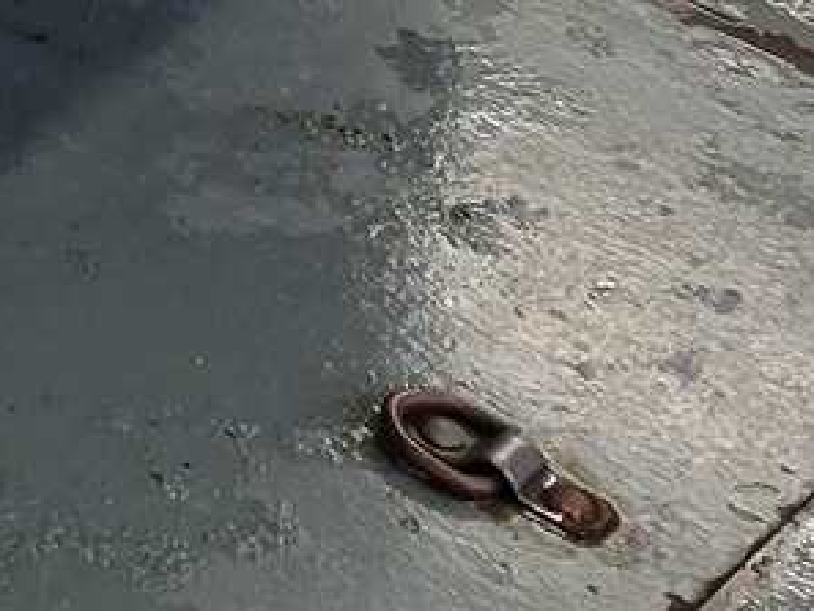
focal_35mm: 179
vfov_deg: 7.3
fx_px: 4211
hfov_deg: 8.8
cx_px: -1718
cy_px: -1271
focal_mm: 5.4
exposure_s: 1/120
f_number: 1.8
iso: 125
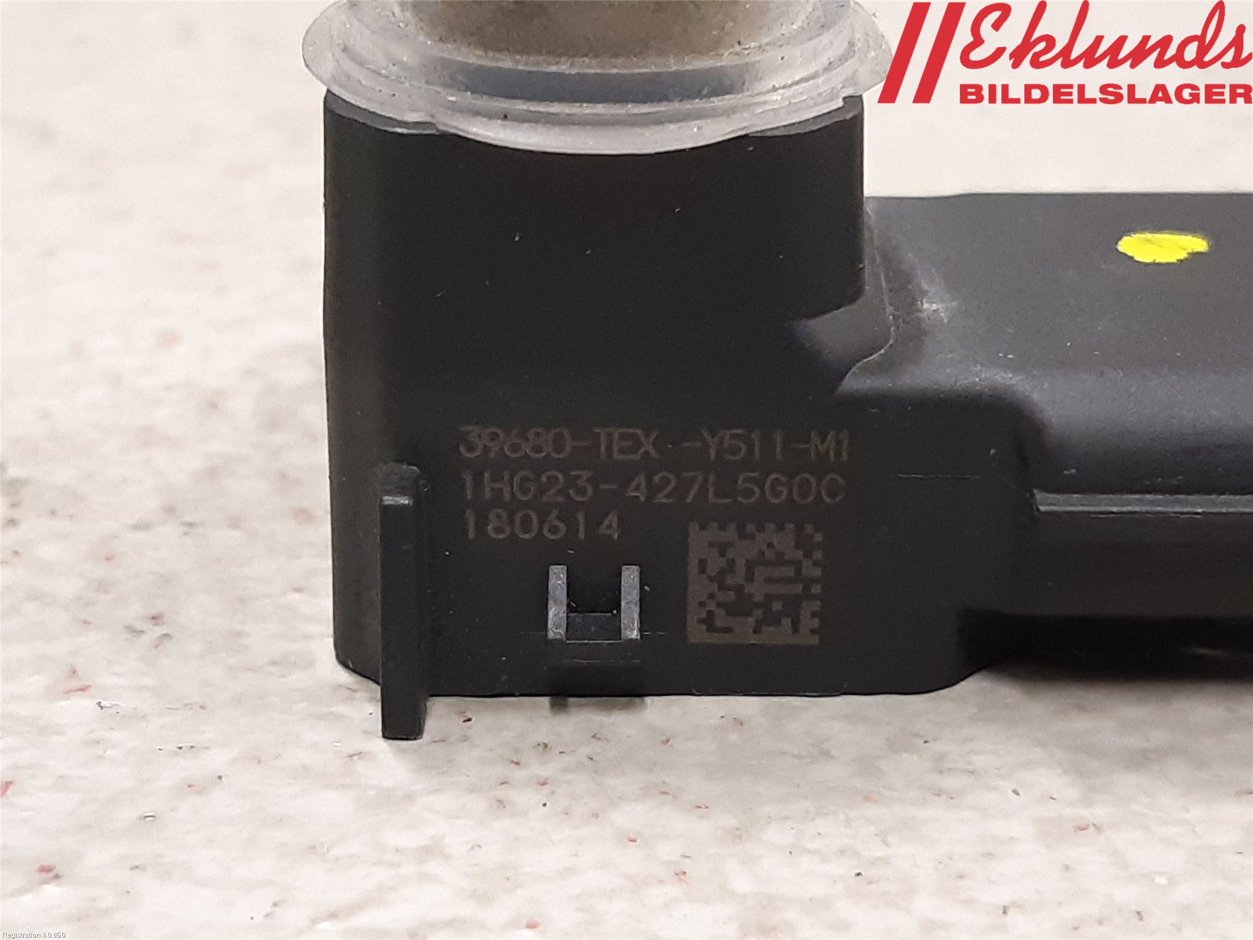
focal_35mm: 26
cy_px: 470
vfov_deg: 53.1
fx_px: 941
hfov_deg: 67.3
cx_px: 626
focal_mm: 3.93
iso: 250
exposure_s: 1/50
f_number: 1.7
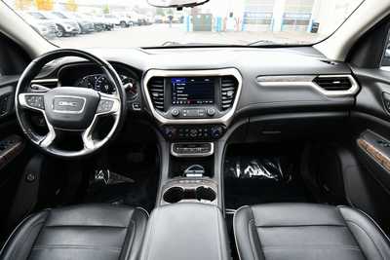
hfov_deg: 86.9
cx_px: 195
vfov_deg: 64.6
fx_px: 206
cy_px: 130
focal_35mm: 19
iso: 800
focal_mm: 13
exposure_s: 1/200
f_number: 5
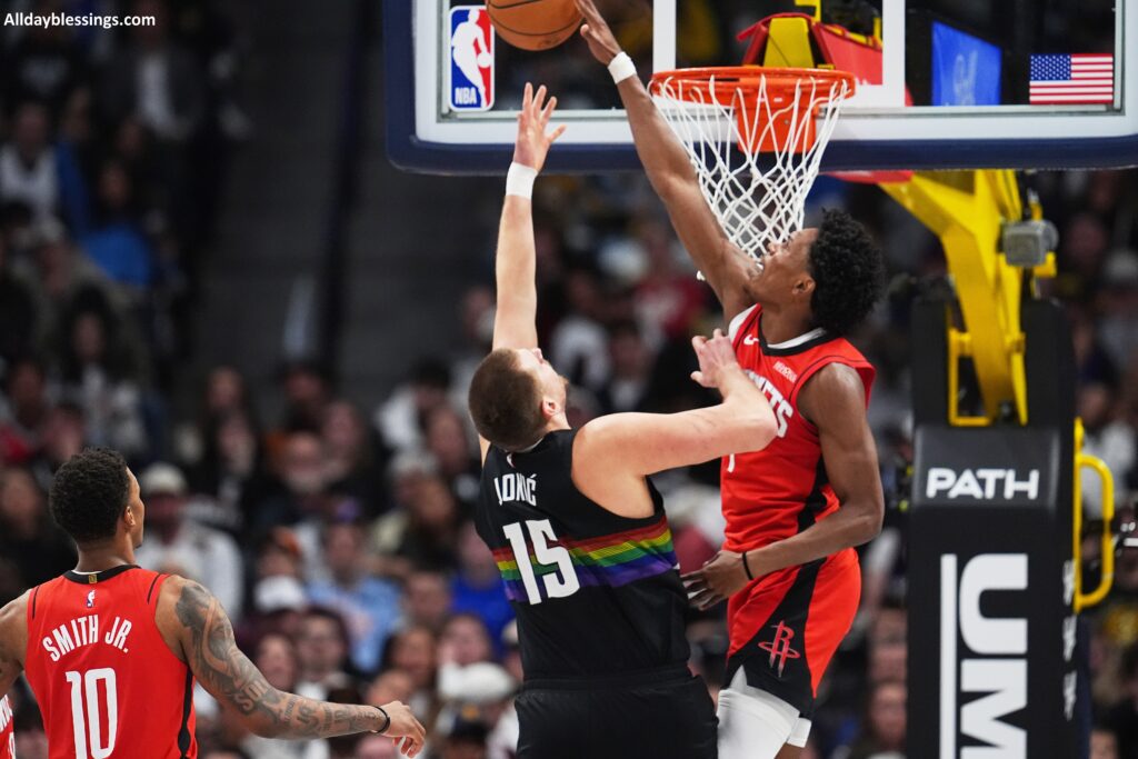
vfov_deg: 3.4
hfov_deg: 5.2
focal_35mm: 400
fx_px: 12645
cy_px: 380
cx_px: 569
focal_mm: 400
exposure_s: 1/1600
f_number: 3.5
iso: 5000
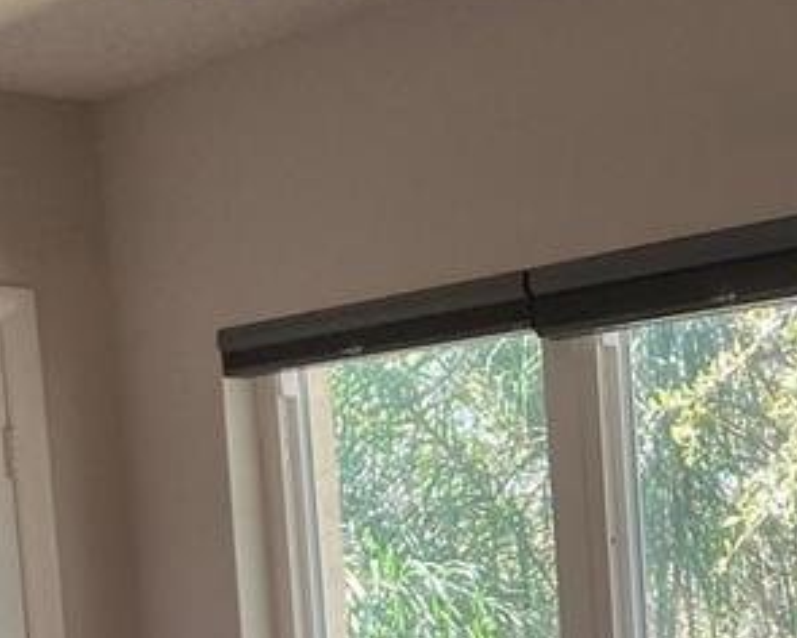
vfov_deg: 12.8
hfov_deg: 16.1
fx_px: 2618
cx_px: 1127
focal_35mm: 111
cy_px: 1108
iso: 80
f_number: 1.8
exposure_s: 1/120
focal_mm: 3.99
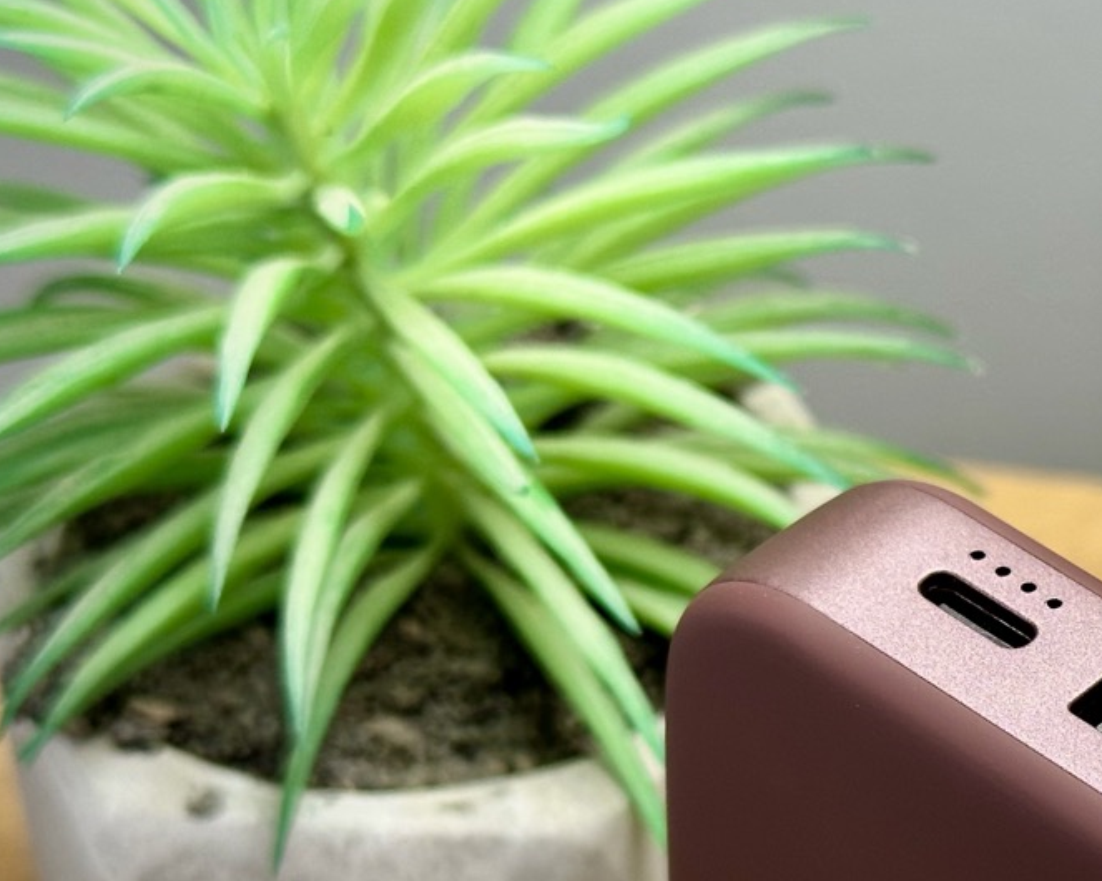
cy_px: 755
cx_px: 1122
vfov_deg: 14.4
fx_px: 3456
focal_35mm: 106
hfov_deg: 17.7
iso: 64
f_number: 1.78
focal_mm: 6.86
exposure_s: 1/50
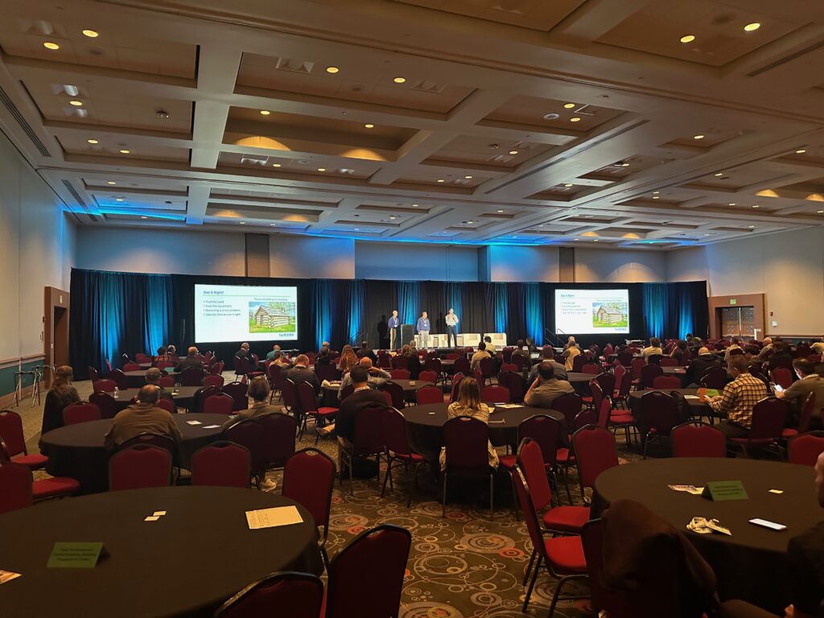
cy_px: 309
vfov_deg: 56.8
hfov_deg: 71.6
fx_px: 571
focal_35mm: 24
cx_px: 412
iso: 800
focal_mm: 6.86
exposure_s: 1/30
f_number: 1.78
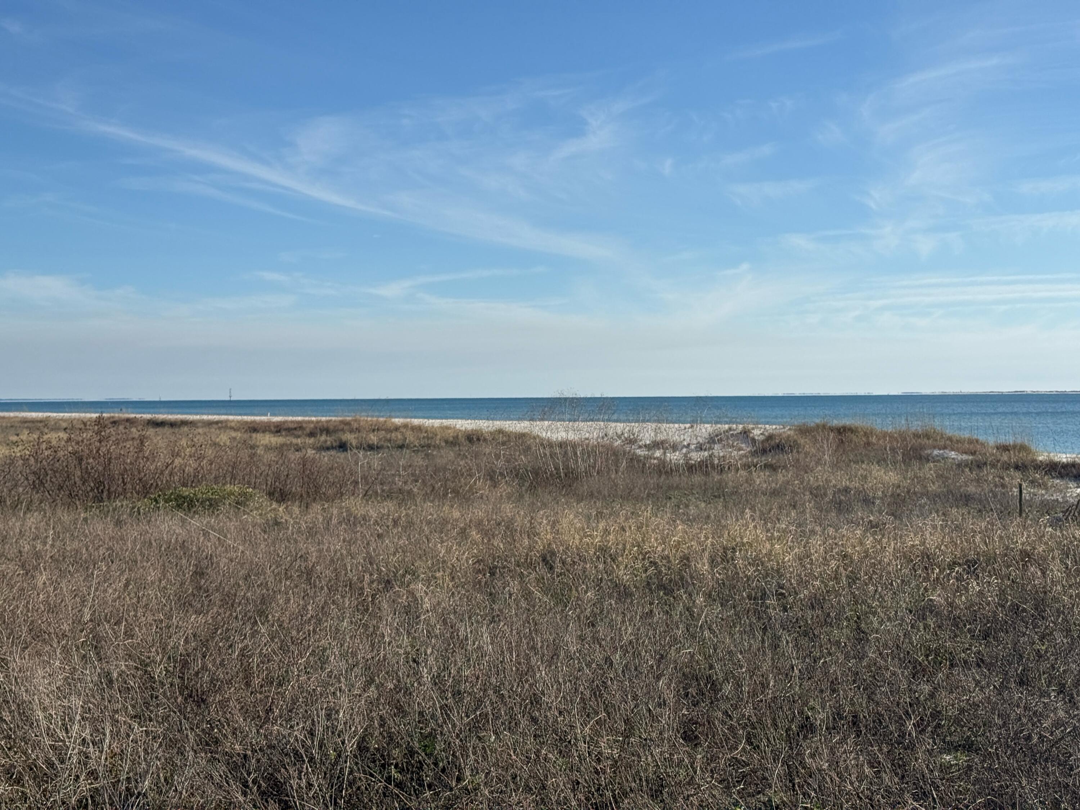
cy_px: 405
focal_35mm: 48
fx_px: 1498
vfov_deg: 30.3
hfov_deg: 39.7
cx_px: 540
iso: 80
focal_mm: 6.76
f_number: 1.78
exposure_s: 1/7874
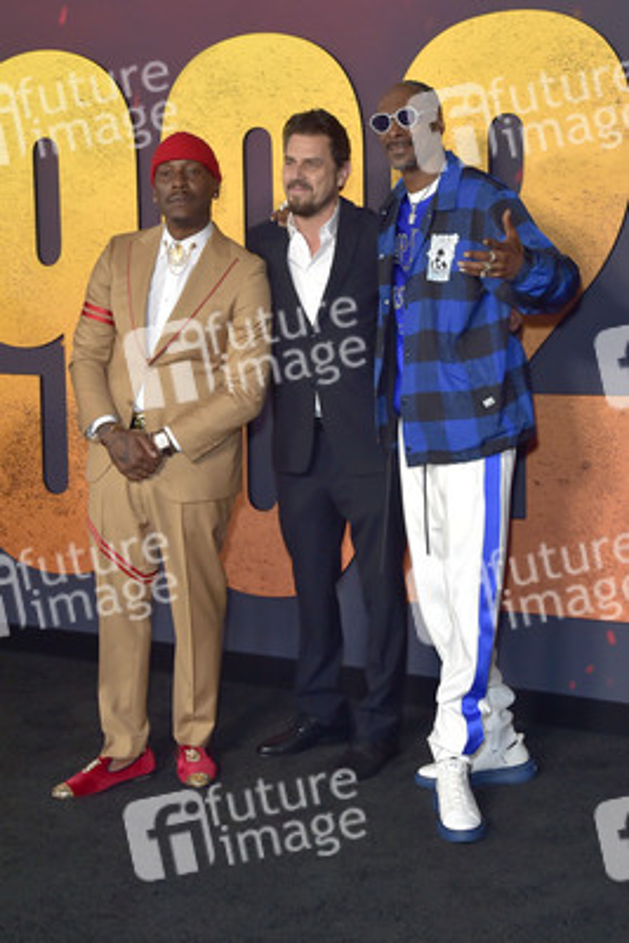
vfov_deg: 42.7
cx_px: 314
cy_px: 472
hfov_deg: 29.3
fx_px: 1204
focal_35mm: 46
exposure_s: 1/250
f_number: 6.3
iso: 800
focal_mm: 46
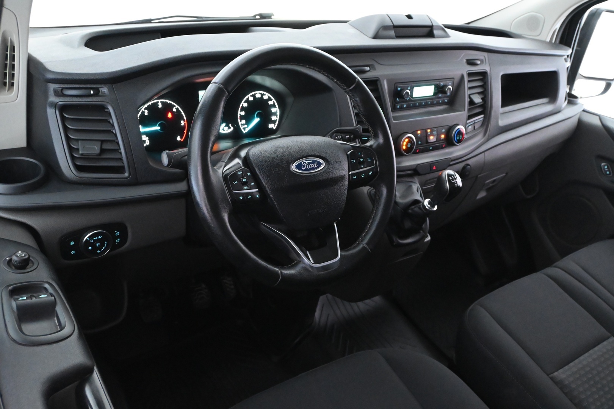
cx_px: 307
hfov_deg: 58.3
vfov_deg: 40.8
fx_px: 550
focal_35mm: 32
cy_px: 204
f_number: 5.6
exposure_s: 1/20
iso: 6400
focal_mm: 21.5
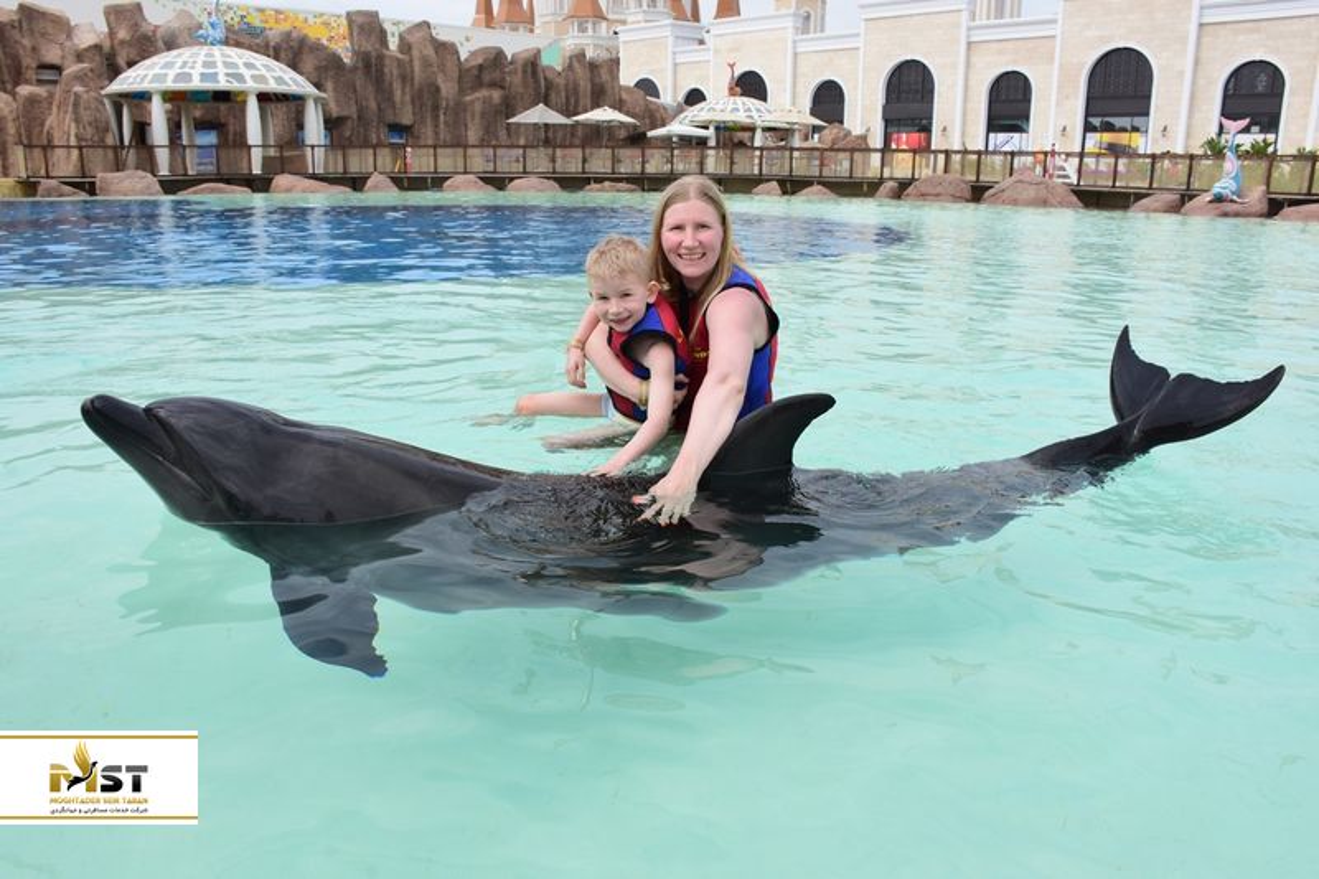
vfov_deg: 47.9
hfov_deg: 67.4
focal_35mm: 27
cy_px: 440
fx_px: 989
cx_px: 660
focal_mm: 18
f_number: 10
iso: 400
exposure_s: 1/400
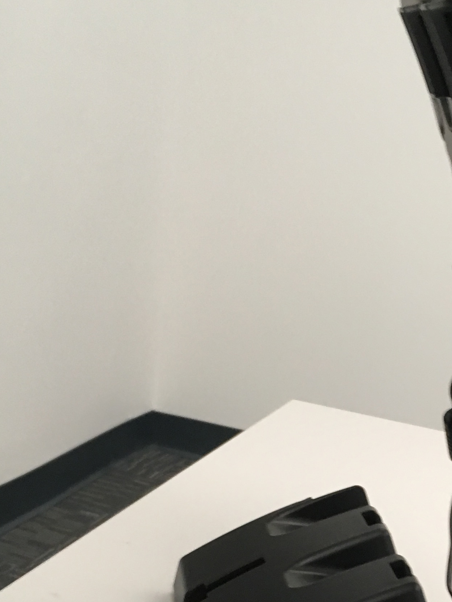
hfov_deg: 20.6
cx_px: 414
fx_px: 1218
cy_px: 504
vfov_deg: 27.1
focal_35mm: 70
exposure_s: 1/30
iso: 100
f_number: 2.2
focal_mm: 4.15
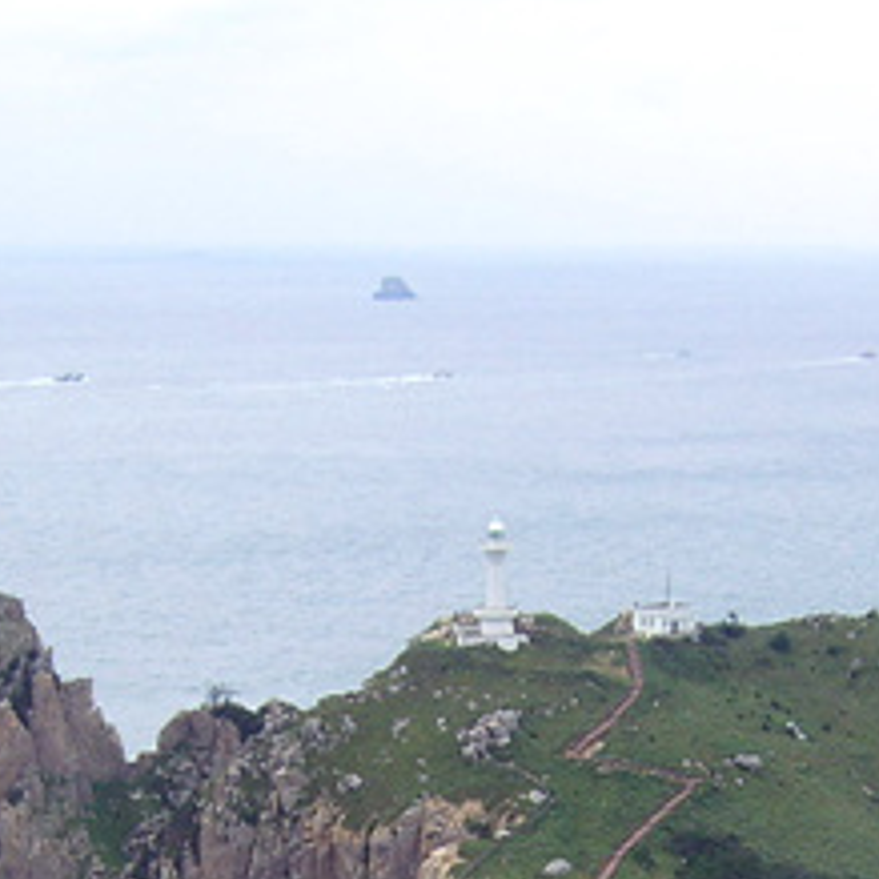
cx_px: 542
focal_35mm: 115
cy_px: 957
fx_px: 3304
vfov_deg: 14.8
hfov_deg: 15.1
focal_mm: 7.8
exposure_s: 1/200
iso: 50
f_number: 6.4
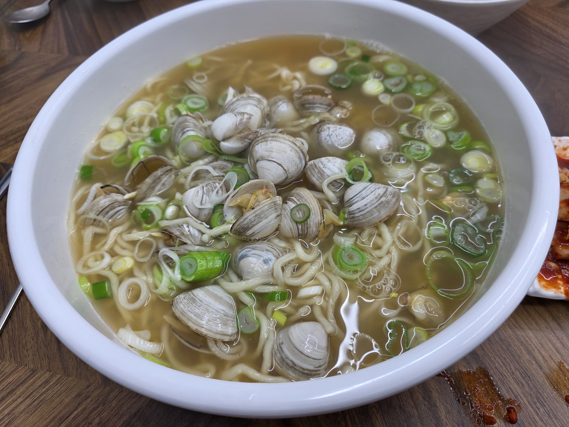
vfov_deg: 58.9
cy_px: 214
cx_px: 284
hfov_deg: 73.9
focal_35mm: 23
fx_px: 378
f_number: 1.7
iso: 64
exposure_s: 1/120
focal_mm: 6.3
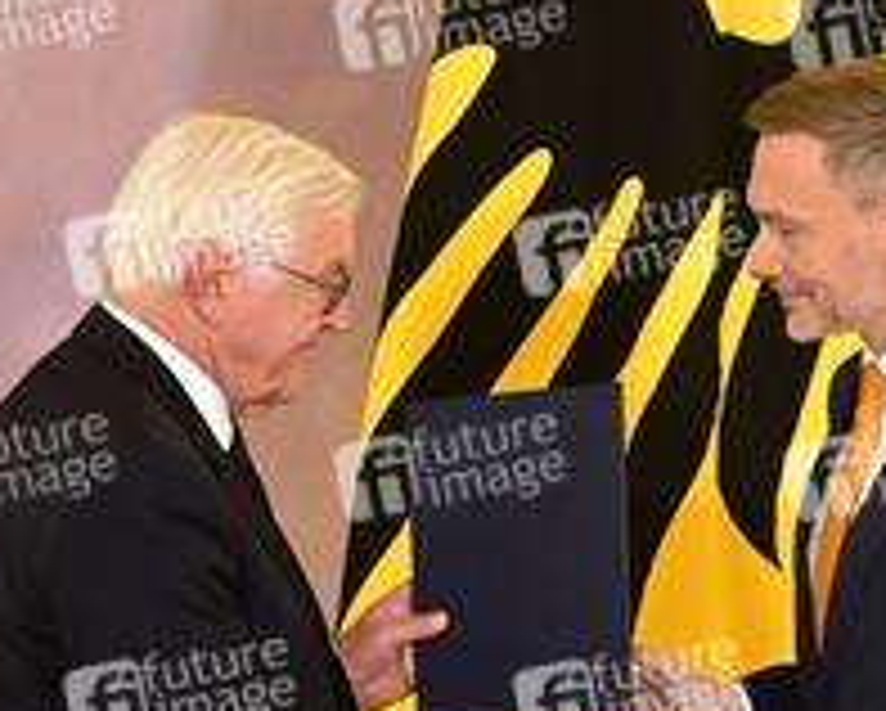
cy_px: 580
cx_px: 510
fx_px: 11260
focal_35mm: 429
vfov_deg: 3.6
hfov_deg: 4.5
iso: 10000
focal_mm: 200
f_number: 5.6
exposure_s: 1/320
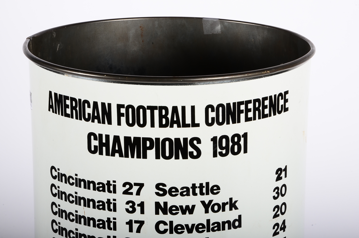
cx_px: 180
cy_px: 119
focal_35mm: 138
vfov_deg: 9.9
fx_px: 1373
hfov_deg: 14.9
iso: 200
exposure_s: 1/250
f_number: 25
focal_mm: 92
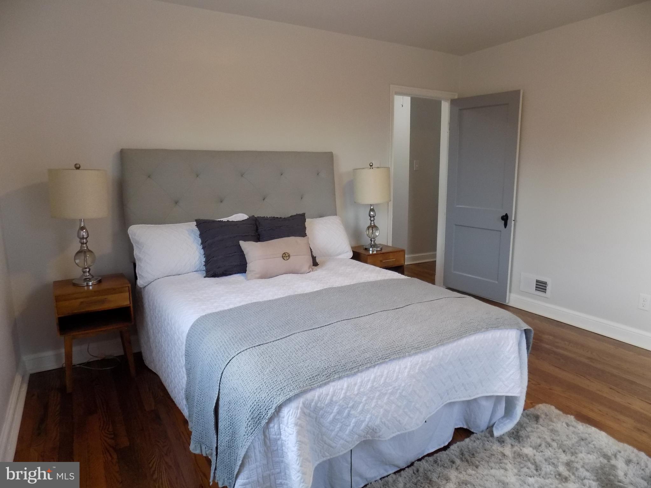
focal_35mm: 23
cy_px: 244
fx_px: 433
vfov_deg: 58.9
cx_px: 326
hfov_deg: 73.9
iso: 180
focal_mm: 4
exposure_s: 1/30
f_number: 3.1
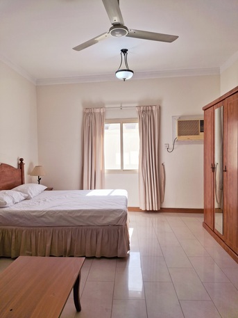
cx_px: 119
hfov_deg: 54.9
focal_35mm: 25
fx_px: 229
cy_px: 159
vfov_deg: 69.4
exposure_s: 1/139
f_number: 1.8
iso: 25
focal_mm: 4.69
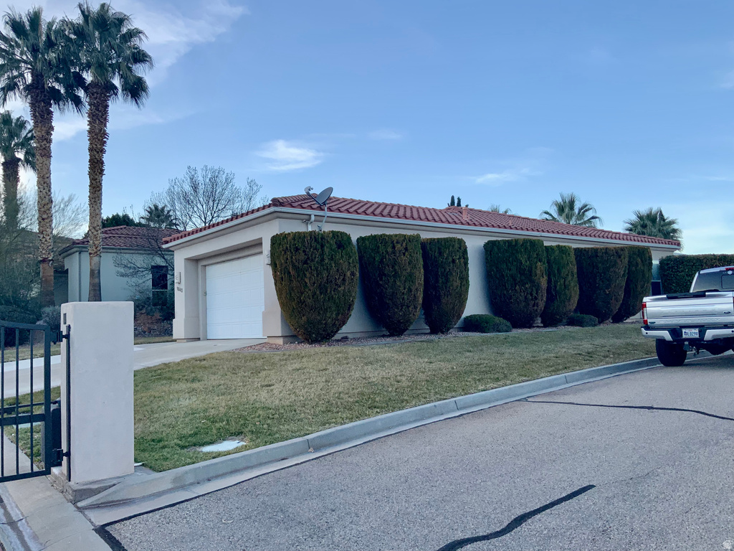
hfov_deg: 61.7
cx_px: 367
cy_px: 276
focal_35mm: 29
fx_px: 615
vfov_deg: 48.2
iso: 16
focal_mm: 3
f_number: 1.8
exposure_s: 1/509
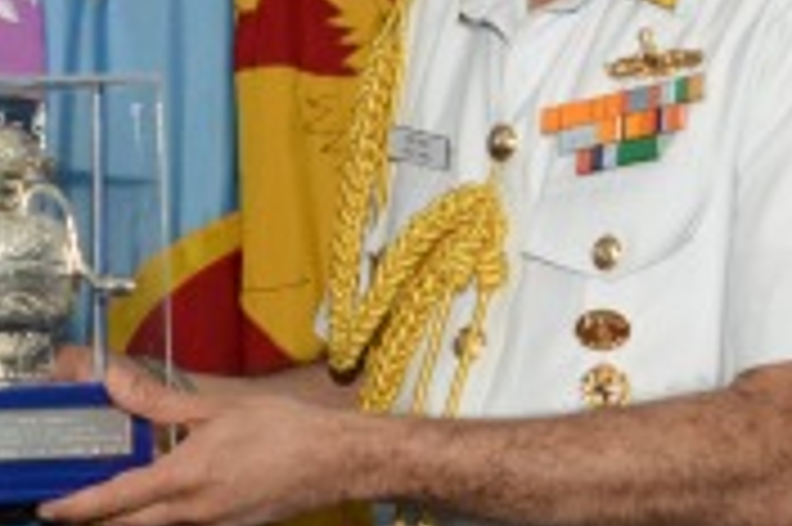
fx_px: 3671
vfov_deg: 8.1
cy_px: -43
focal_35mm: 167
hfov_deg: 12.2
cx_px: 45
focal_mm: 42
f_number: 8
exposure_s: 1/125
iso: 1250
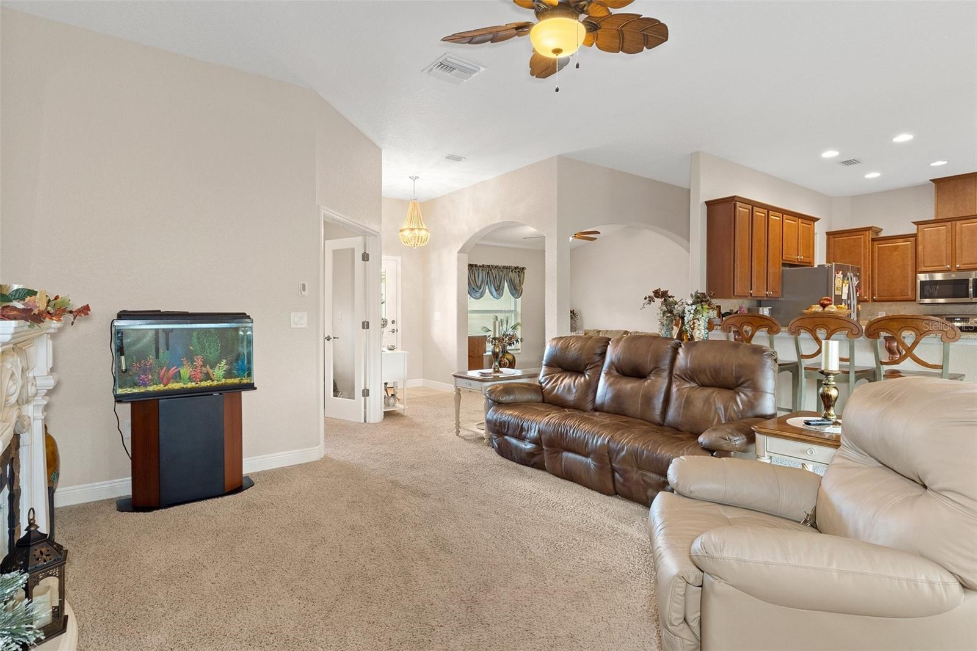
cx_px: 488
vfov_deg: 67.4
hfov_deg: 90.0
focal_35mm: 18
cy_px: 326
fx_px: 488
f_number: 8
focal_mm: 12
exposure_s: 1
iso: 400
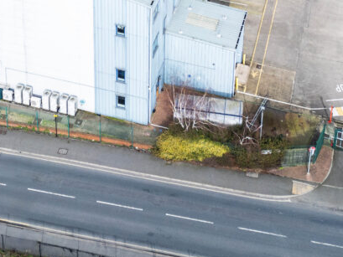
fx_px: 773
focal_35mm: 78
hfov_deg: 24.9
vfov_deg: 16.8
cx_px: 116
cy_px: -152
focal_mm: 6.72
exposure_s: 1/800
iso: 100
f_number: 1.7
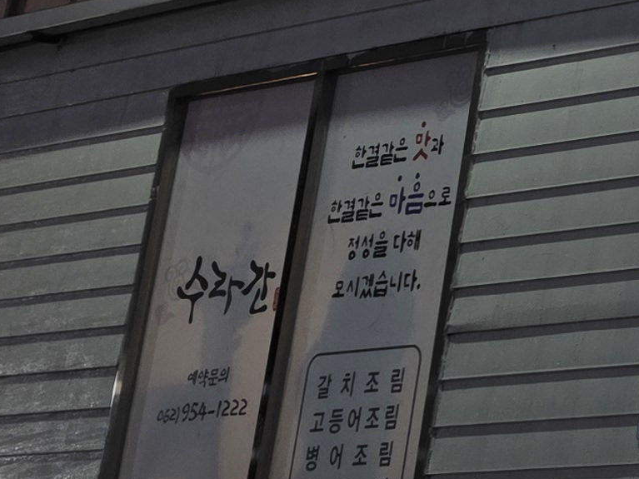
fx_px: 2215
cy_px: -233
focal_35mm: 120
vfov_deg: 11.8
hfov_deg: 12.4
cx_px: 1607
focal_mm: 6.3
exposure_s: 1/120
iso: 50
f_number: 1.7
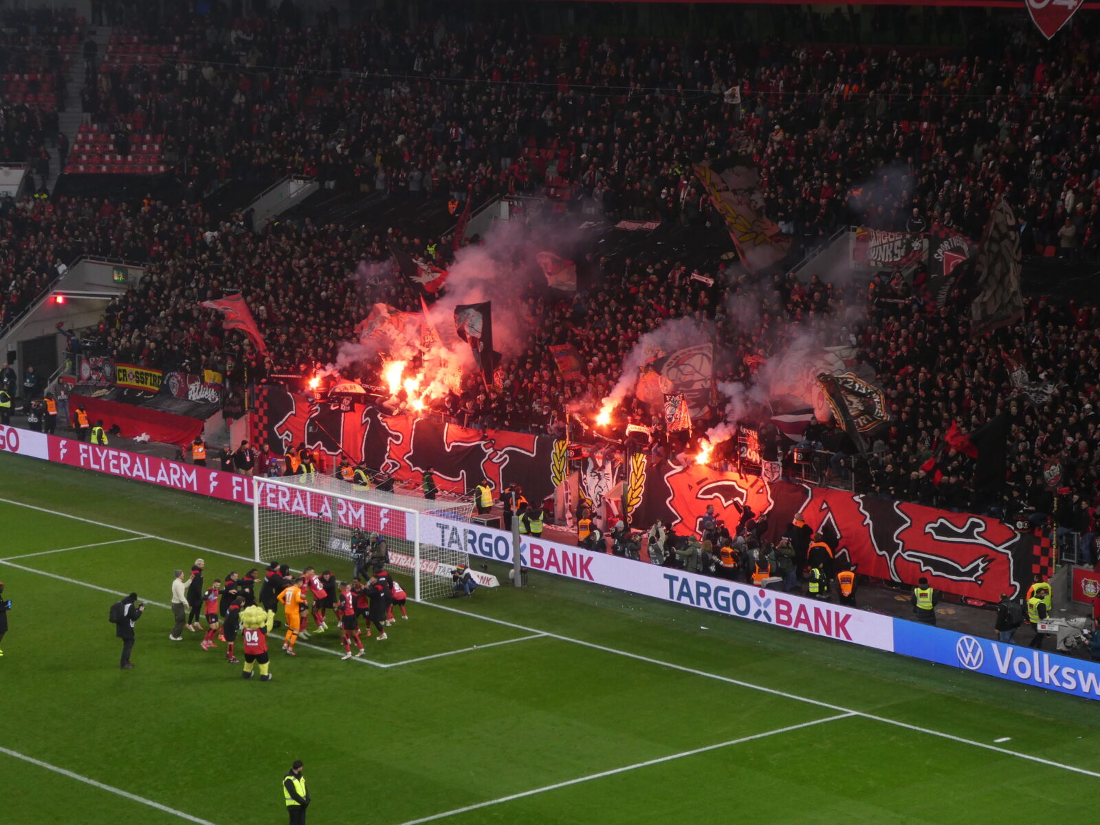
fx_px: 2860
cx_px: 550
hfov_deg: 21.8
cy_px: 412
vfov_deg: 16.4
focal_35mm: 90
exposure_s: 1/80
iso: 200
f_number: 4.9
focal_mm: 16.1
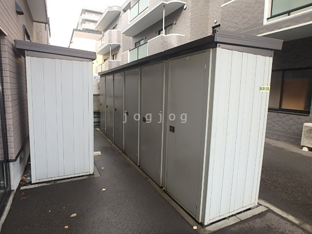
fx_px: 189
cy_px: 117
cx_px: 156
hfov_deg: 79.0
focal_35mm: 21
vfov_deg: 63.4
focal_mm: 3.7
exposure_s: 1/125
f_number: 3.5
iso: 125
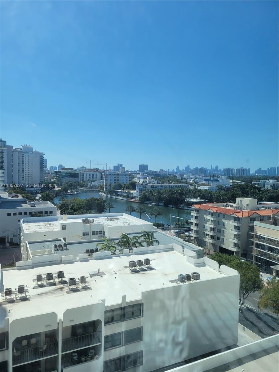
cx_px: 140
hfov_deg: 53.1
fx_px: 279
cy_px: 186
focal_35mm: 26
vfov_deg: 67.3
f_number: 1.8
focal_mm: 5.4
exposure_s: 1/2198
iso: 40
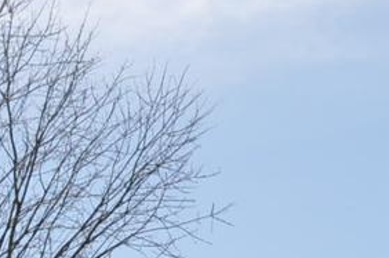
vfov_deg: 6.3
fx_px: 2114
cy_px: 835
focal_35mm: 196
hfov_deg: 10.1
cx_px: -240
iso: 200
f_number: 9
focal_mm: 18
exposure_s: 1/320
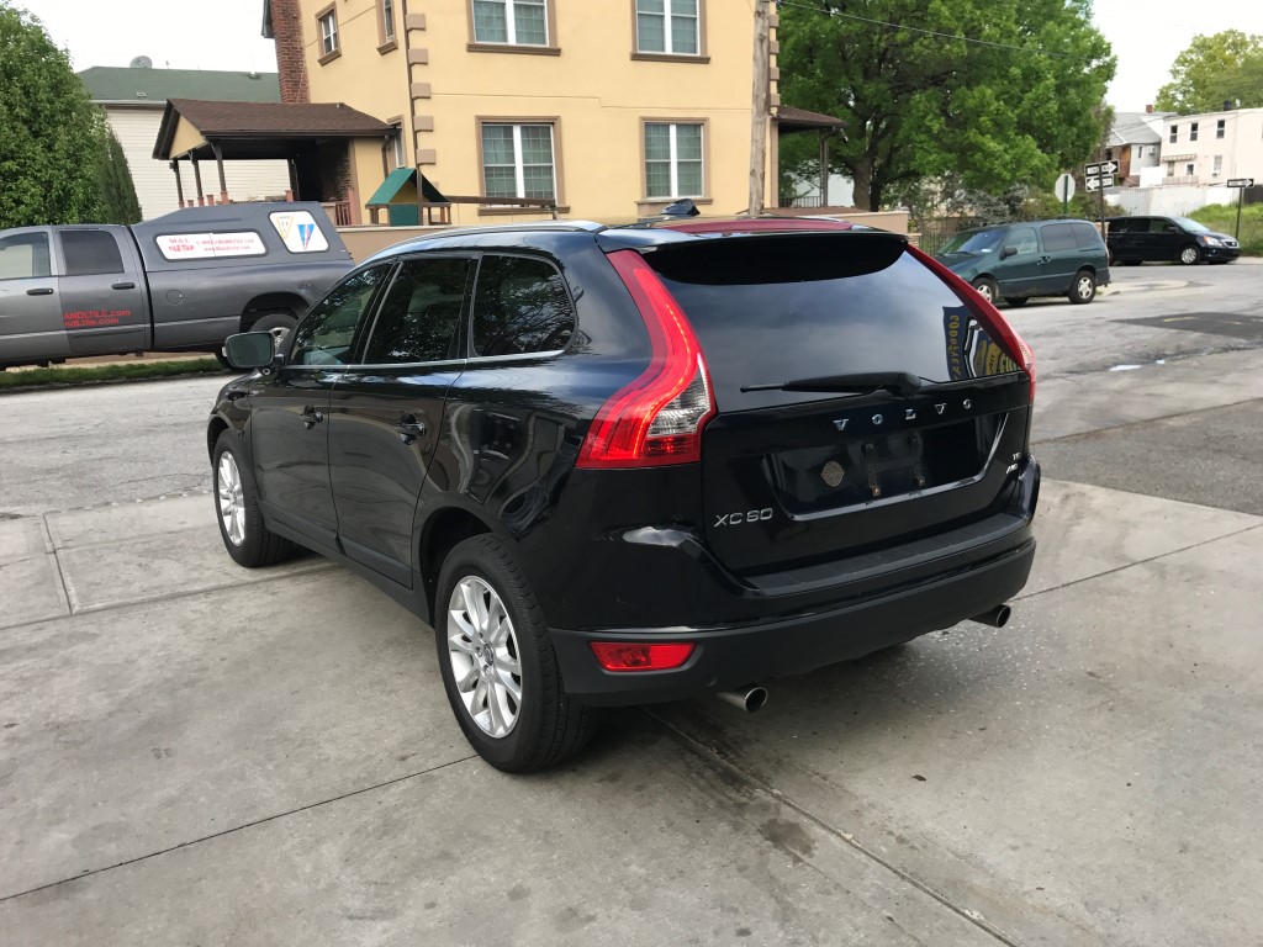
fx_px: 1022
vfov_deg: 49.7
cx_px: 632
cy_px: 474
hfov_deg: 63.4
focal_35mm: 28
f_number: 1.8
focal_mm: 3.99
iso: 20
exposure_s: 1/481
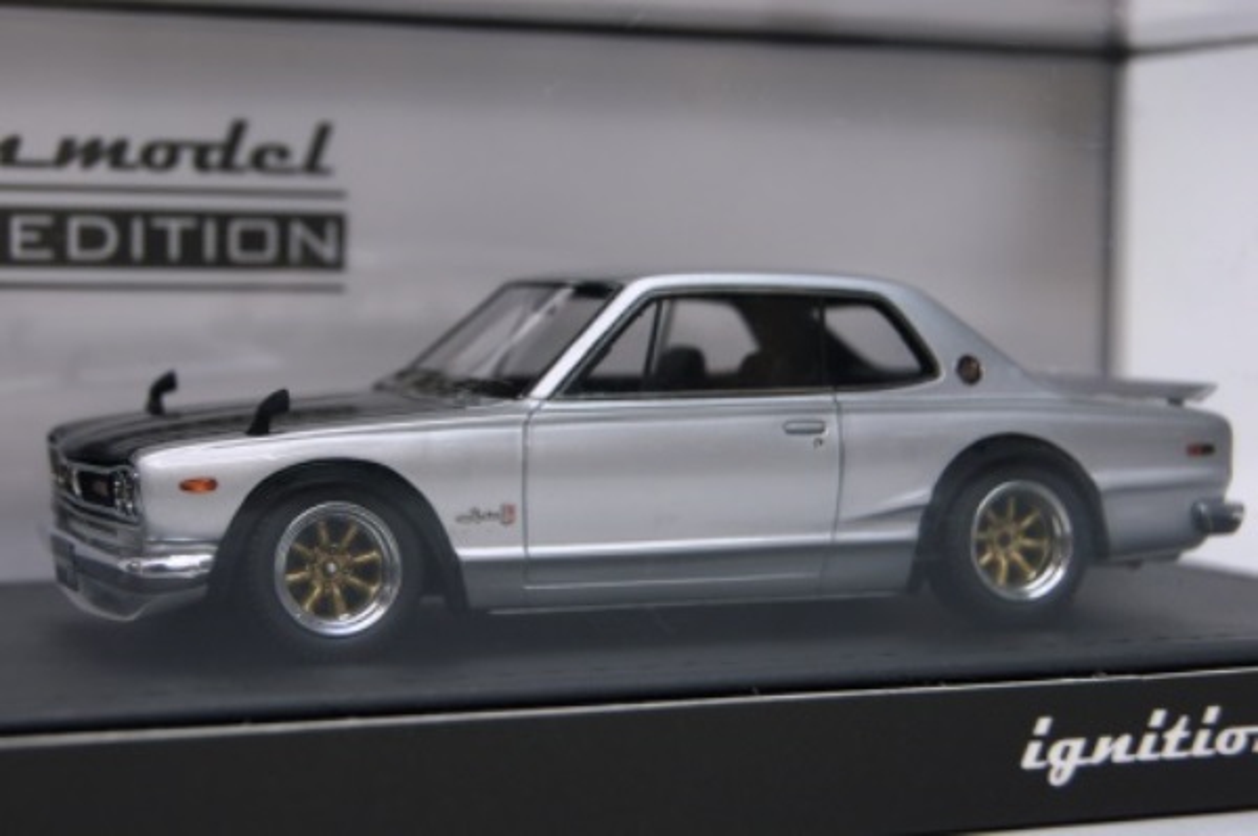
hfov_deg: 24.6
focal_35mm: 82
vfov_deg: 16.5
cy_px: 418
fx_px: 2880
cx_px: 629
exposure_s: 1/20
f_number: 10
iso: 400
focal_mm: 55
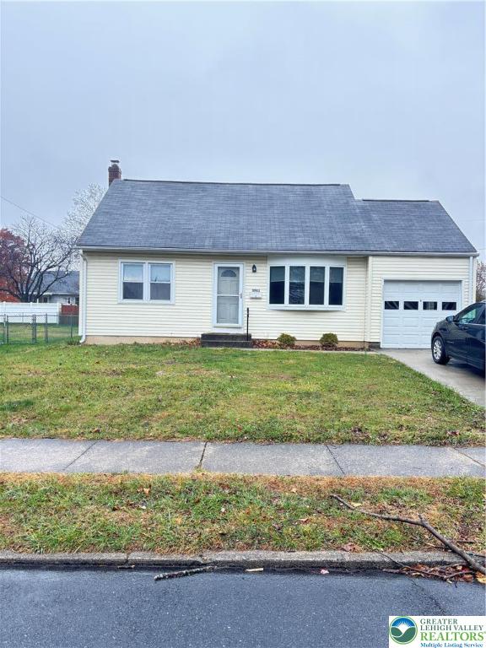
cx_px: 243
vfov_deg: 67.3
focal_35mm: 26
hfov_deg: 53.1
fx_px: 487
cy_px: 324
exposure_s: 1/87
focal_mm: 5.96
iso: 125
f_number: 1.6
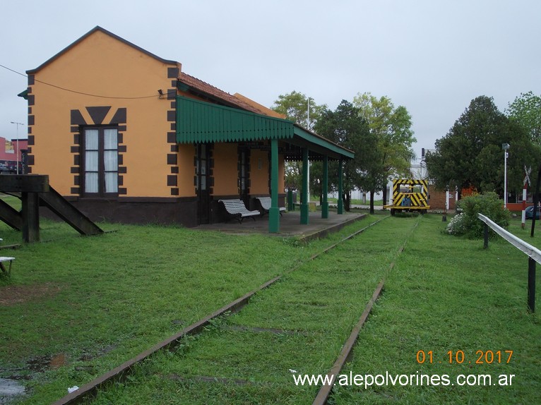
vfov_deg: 33.6
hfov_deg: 43.9
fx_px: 672
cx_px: 270
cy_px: 202
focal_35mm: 43
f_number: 3.3
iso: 80
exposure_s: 1/100
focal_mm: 6.1
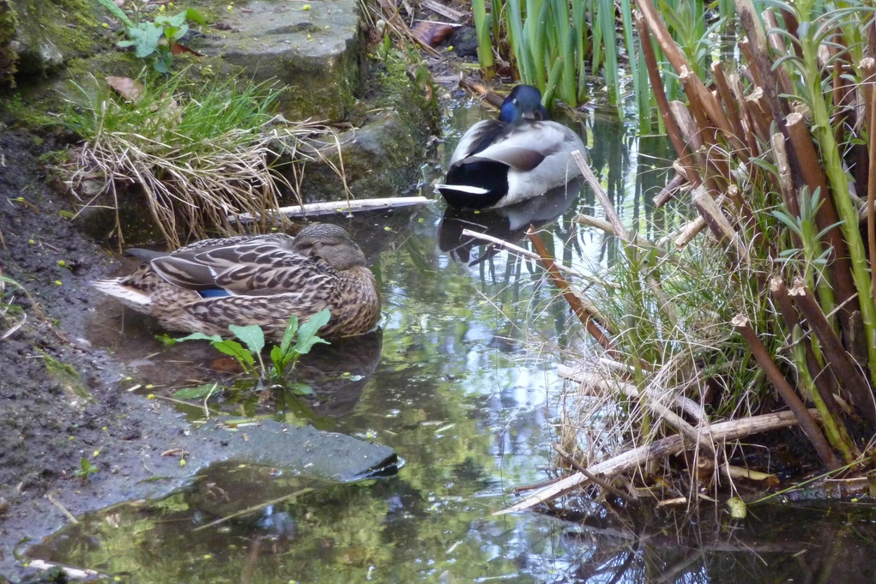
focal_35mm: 290
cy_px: 280
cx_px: 438
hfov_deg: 7.1
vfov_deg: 4.7
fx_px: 7057
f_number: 4.8
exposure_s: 1/100
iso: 400
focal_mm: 45.7
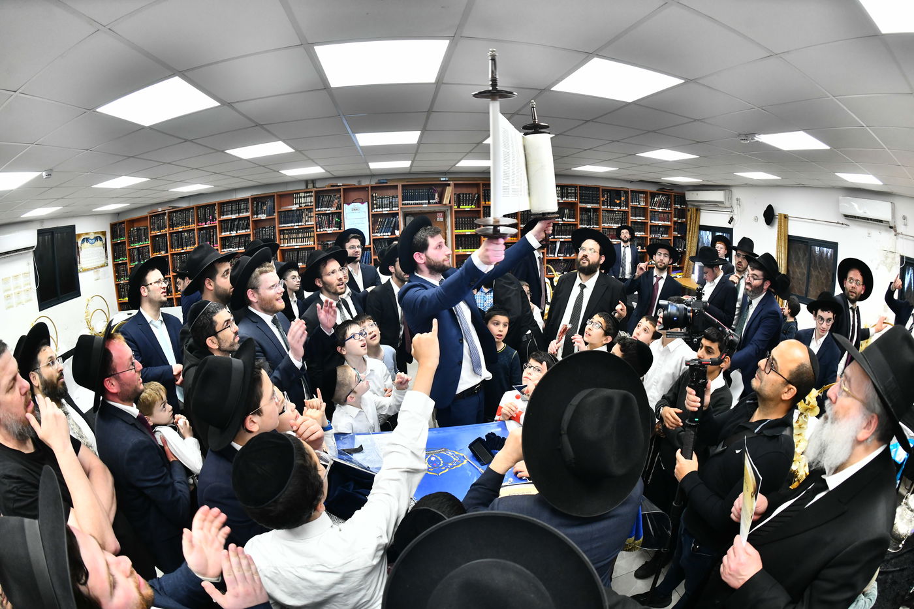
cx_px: 457
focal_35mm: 16
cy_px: 304
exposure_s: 1/125
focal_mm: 16
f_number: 5.6
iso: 1600
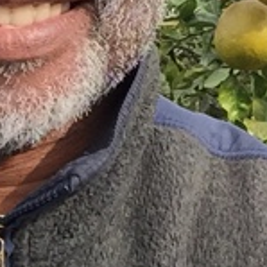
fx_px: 1030
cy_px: 7
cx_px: 342
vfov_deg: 14.6
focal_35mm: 118
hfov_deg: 14.2
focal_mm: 2.65
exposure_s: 1/504
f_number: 2.2
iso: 32
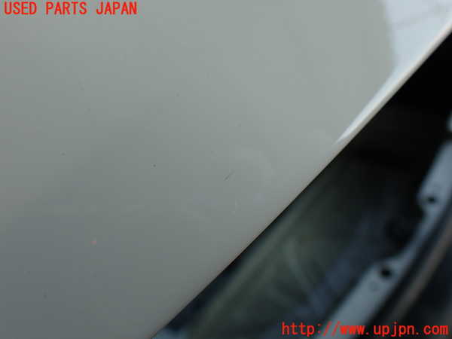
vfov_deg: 44.2
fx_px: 418
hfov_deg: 56.8
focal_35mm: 32
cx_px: 226
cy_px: 170
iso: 100
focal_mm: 5.79
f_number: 3.2
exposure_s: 1/80
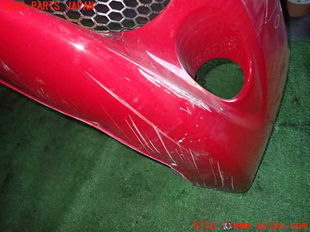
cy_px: 116
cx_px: 155
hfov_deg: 69.4
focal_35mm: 25
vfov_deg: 54.9
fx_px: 224
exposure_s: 1/30
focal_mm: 4.5
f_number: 5.6
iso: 640
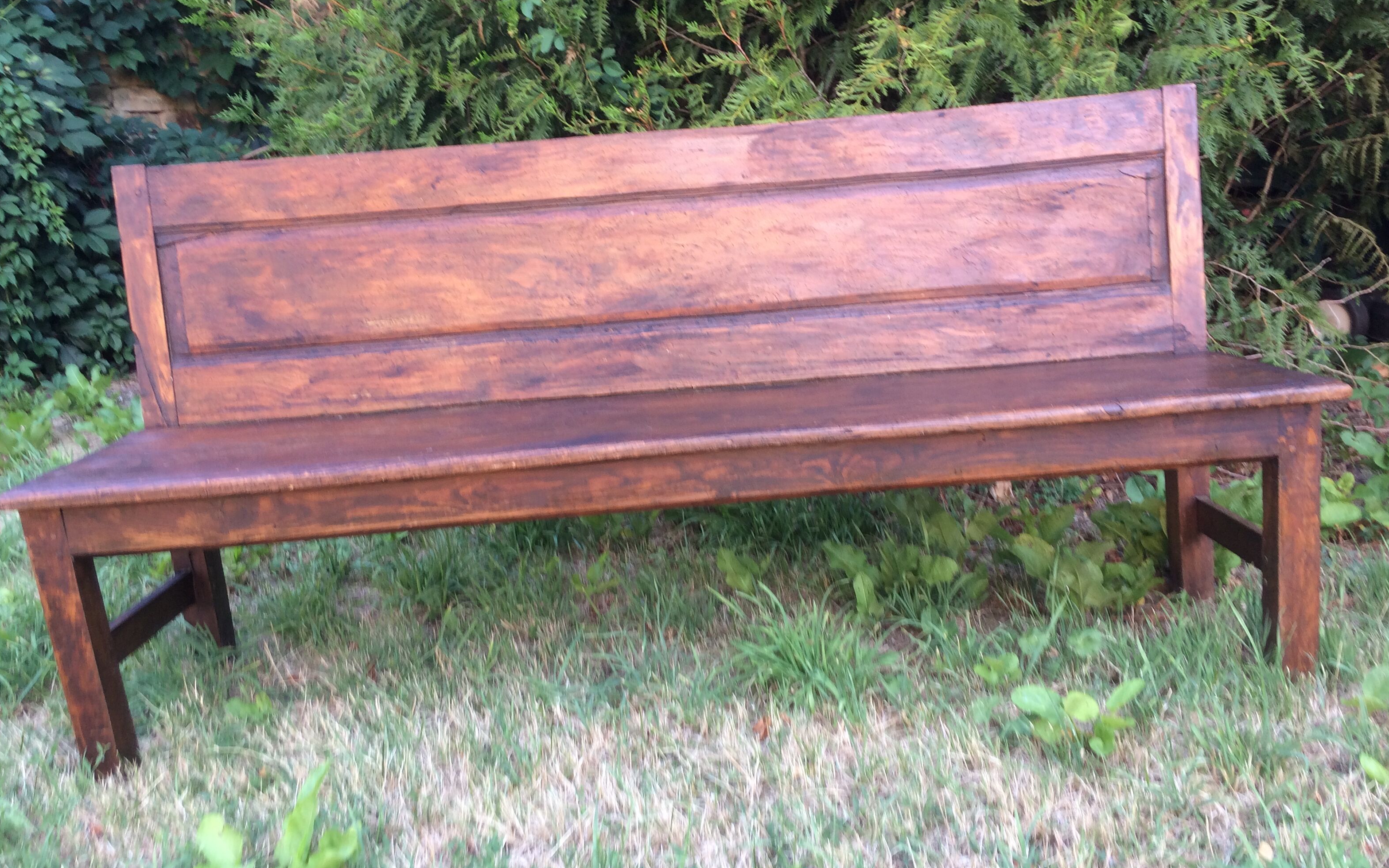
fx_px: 1211
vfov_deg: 39.4
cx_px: 701
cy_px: 479
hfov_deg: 59.6
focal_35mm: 32
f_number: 2.2
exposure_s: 1/50
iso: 40
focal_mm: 4.15
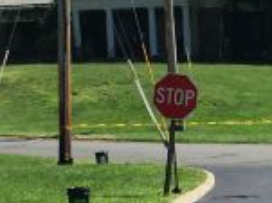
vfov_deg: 9.4
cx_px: 346
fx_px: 1209
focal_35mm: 154
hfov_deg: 12.5
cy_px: 295
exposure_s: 1/1508
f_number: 2.2
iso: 25
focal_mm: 4.15
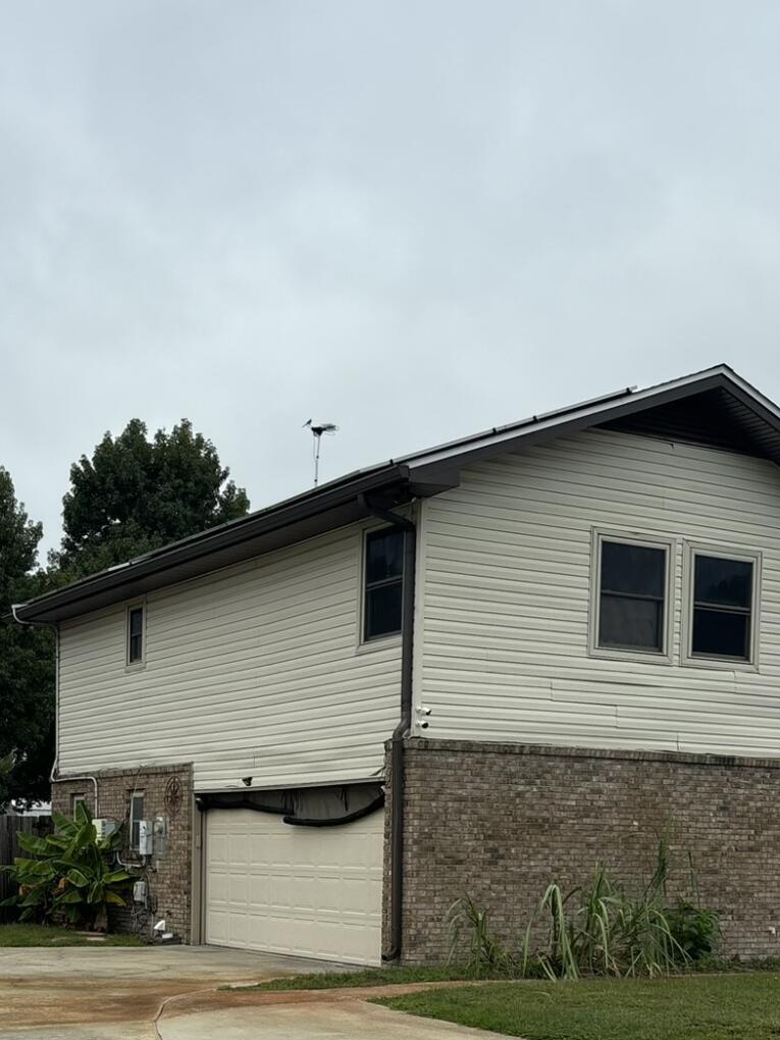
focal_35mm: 51
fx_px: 1532
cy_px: 915
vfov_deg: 35.5
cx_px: 259
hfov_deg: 28.4
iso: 50
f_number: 1.6
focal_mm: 5.96
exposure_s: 1/1590
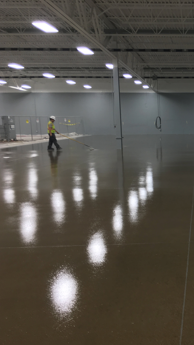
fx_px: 393
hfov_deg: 25.5
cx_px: 219
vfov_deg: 47.4
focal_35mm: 43
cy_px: 172
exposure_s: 1/40
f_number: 2.2
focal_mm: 4.15
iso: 25
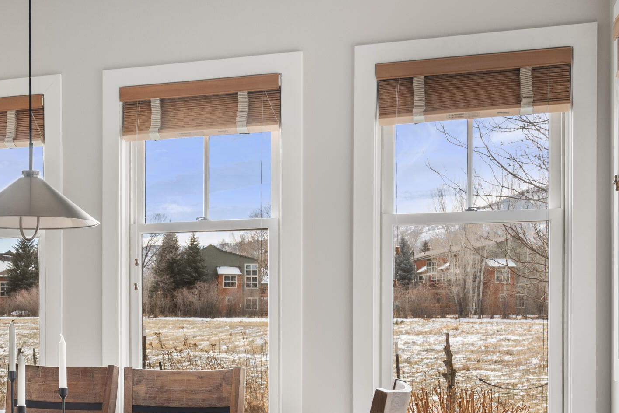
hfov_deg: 36.2
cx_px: 121
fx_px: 911
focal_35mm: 53
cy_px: 318
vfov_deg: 25.2
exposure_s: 1/8
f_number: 7.1
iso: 250
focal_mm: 25
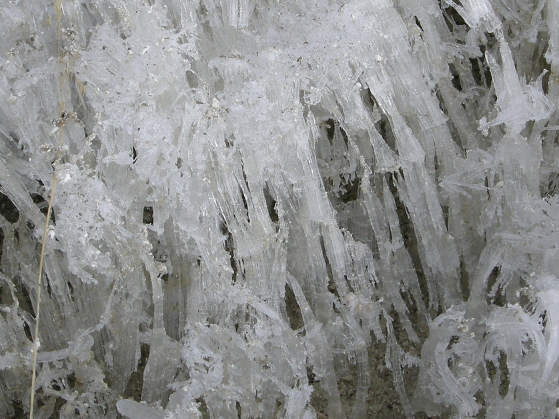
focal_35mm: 179
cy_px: 149
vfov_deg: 8.3
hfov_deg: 11.0
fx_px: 2890
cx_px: 290
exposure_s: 1/251
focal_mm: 15.7
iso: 64
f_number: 6.1
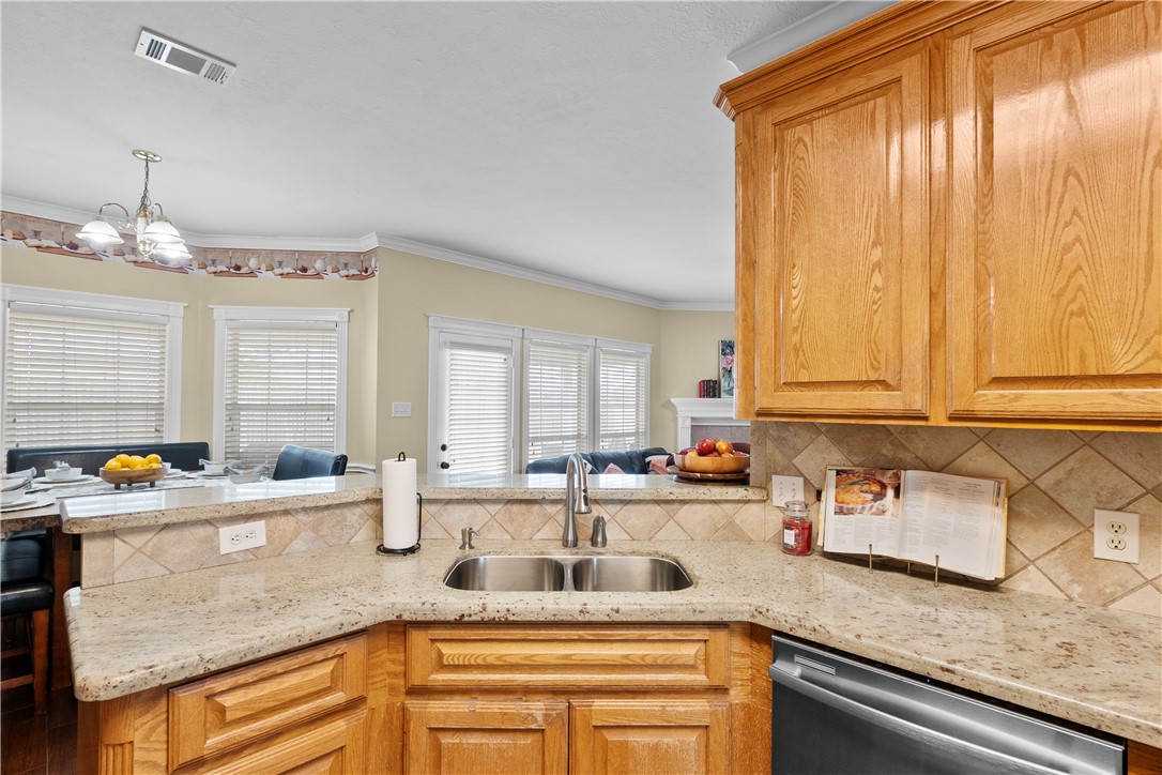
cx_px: 581
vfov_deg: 73.7
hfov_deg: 96.7
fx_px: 516
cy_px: 388
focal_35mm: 16
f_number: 7.1
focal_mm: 11
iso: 320
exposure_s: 1/4
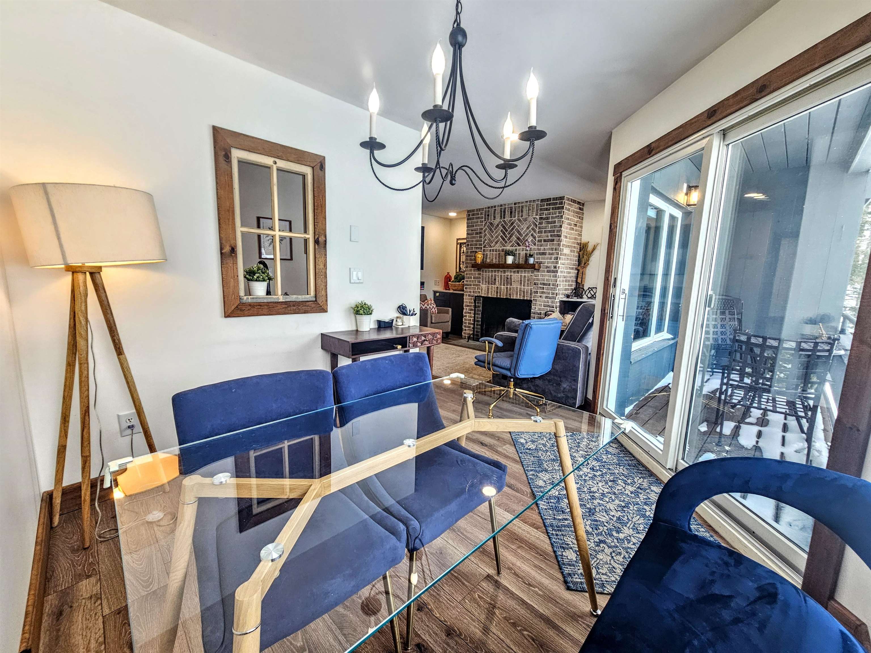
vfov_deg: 89.9
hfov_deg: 106.2
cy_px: 326
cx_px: 436
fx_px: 327
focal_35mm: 13
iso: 80
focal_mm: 2.2
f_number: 2.2
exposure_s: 1/60
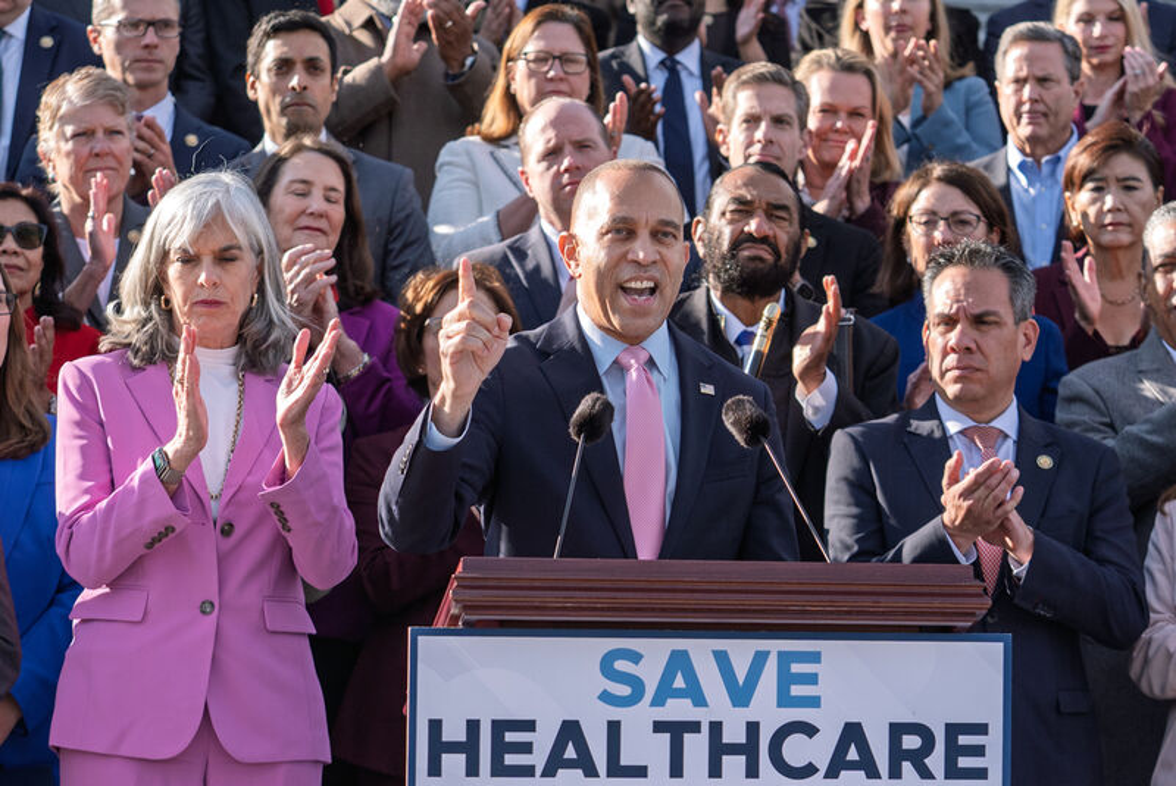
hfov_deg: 19.4
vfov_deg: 13.1
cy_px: 393
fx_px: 3433
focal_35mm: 105
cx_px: 588
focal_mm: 70
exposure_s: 1/1600
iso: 400
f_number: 4
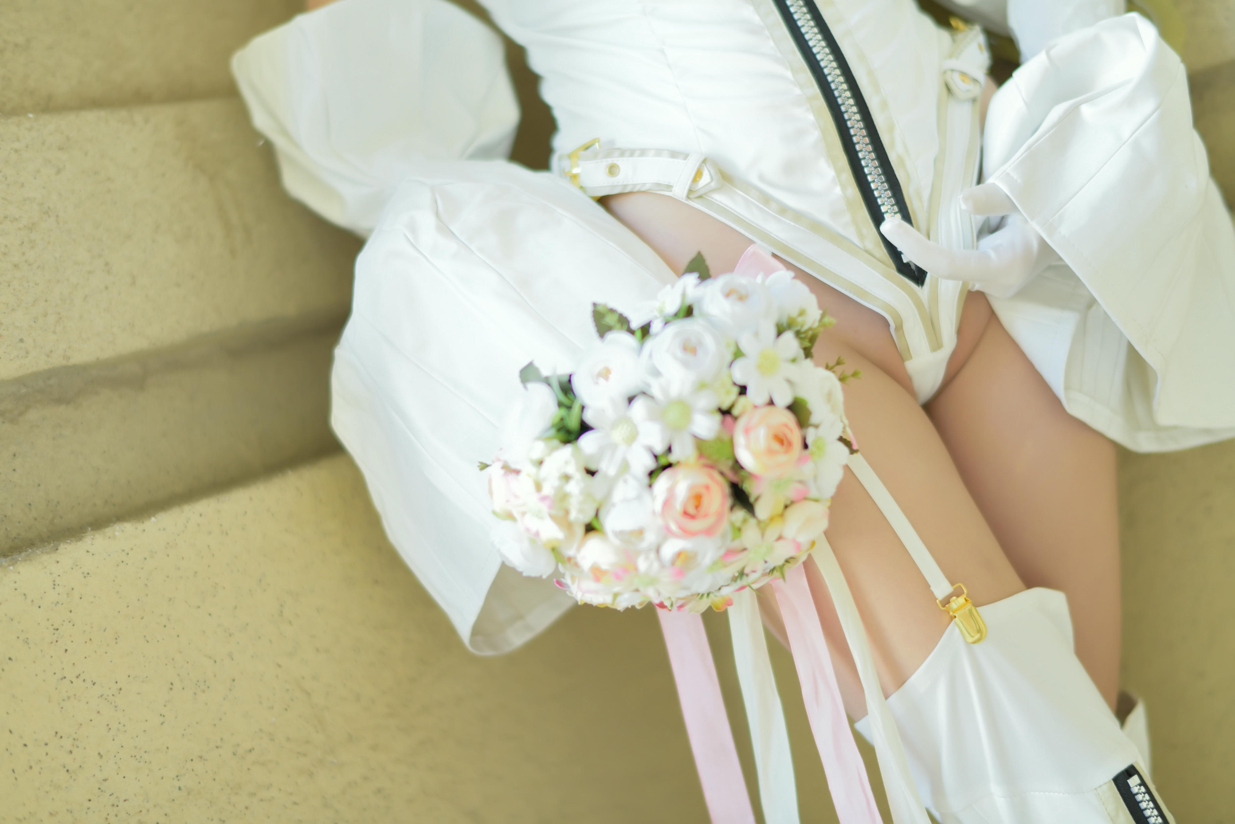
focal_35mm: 58
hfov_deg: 34.5
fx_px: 1990
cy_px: 412
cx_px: 618
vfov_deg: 23.4
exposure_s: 1/500
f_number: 1.4
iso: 200
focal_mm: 58
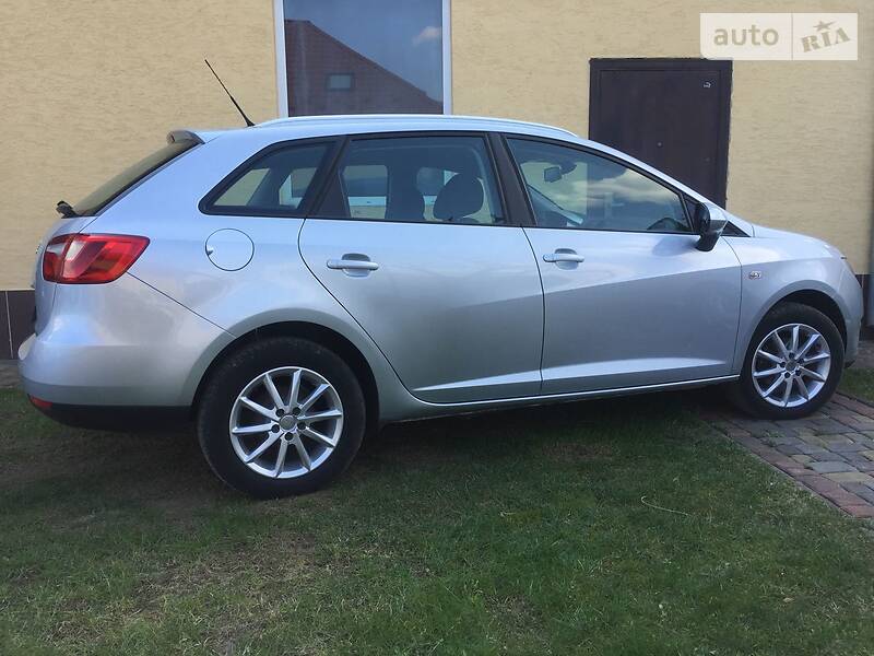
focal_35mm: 29
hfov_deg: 61.7
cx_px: 437
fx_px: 732
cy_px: 328
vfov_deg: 48.2
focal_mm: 4.2
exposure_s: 1/471
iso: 32
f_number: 2.2
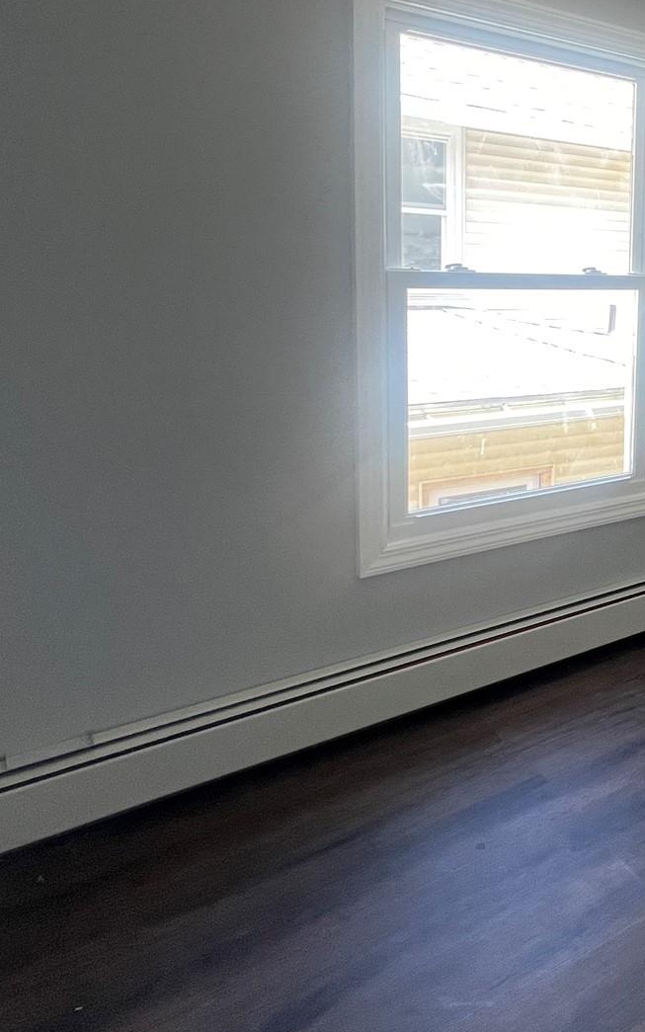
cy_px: 344
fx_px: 759
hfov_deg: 32.4
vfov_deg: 66.5
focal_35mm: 27
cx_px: 869
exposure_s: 1/99
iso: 100
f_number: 1.8
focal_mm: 1.57
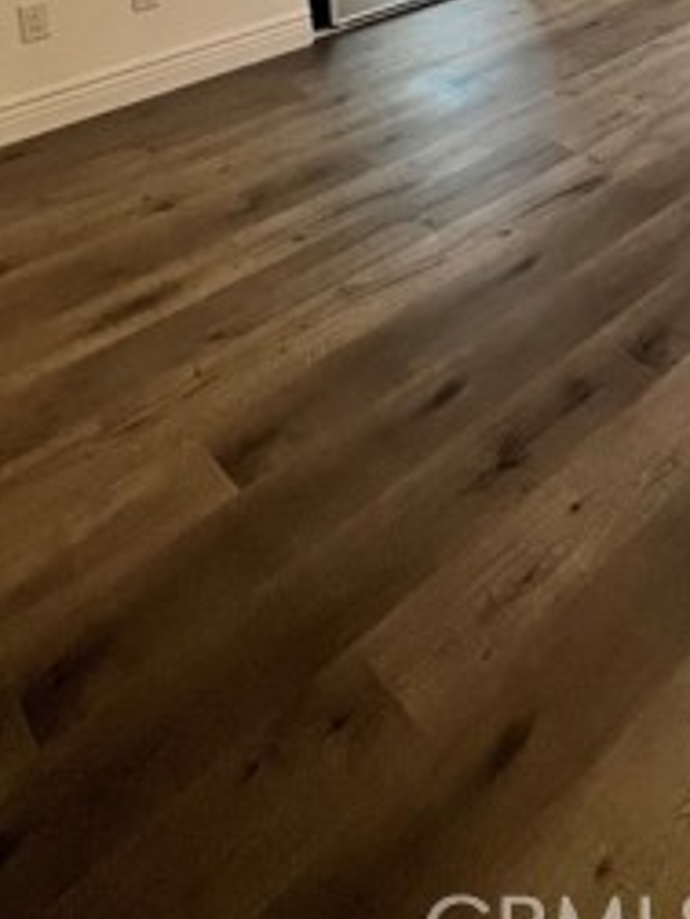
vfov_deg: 39.6
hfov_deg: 37.9
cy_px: -186
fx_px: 877
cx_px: 701
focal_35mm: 33
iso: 250
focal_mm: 1.57
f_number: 1.8
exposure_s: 1/60
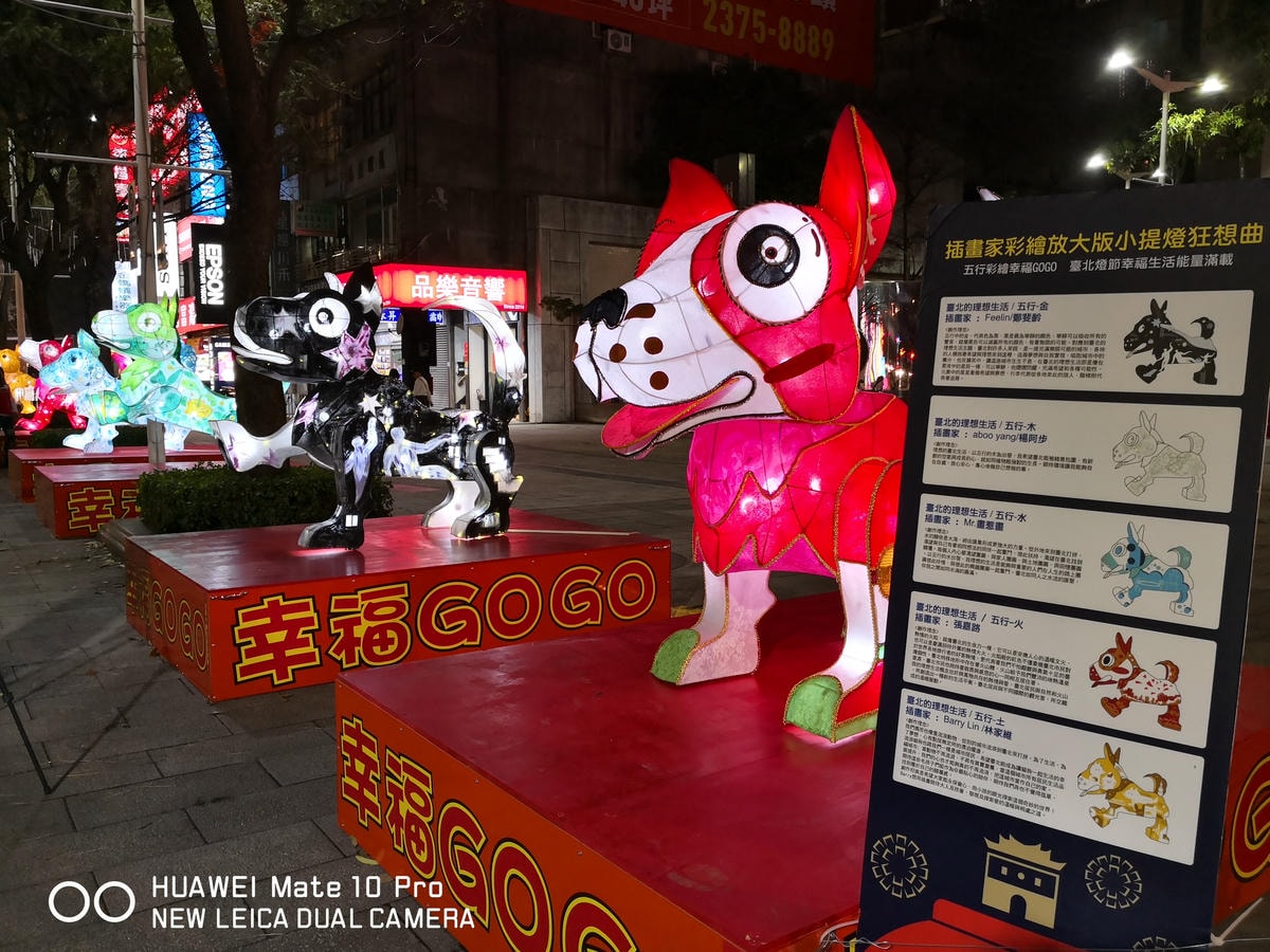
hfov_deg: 65.3
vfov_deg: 51.4
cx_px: 635
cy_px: 476
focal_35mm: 27
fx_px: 991
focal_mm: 3.95
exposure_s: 1/30
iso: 200
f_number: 1.6
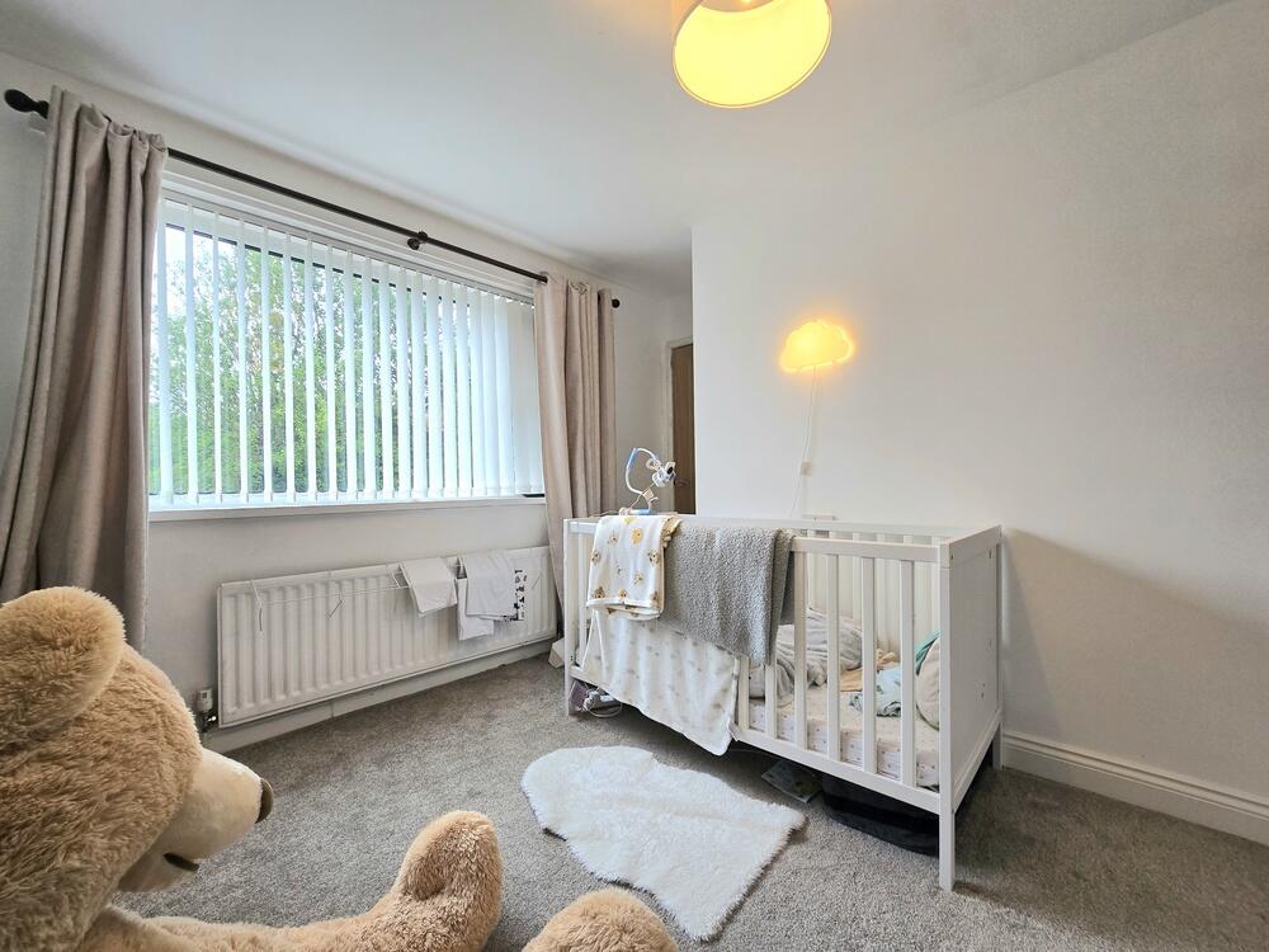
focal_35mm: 13
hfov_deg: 106.2
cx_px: 634
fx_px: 477
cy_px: 476
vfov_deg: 89.9
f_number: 2.2
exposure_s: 1/50.3
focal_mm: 2.2
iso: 50
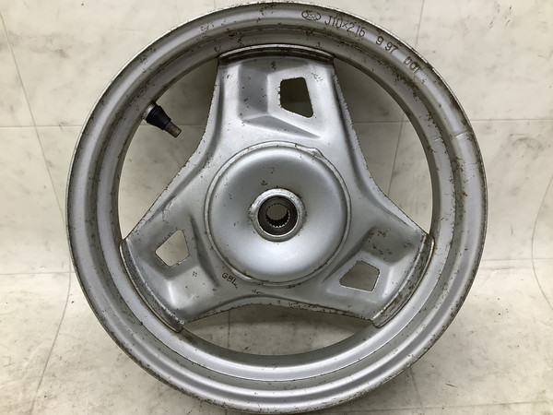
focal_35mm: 31
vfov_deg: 45.4
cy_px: 208
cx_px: 276
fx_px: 495
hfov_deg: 58.4
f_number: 2.4
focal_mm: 3.3
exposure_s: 1/60
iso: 64
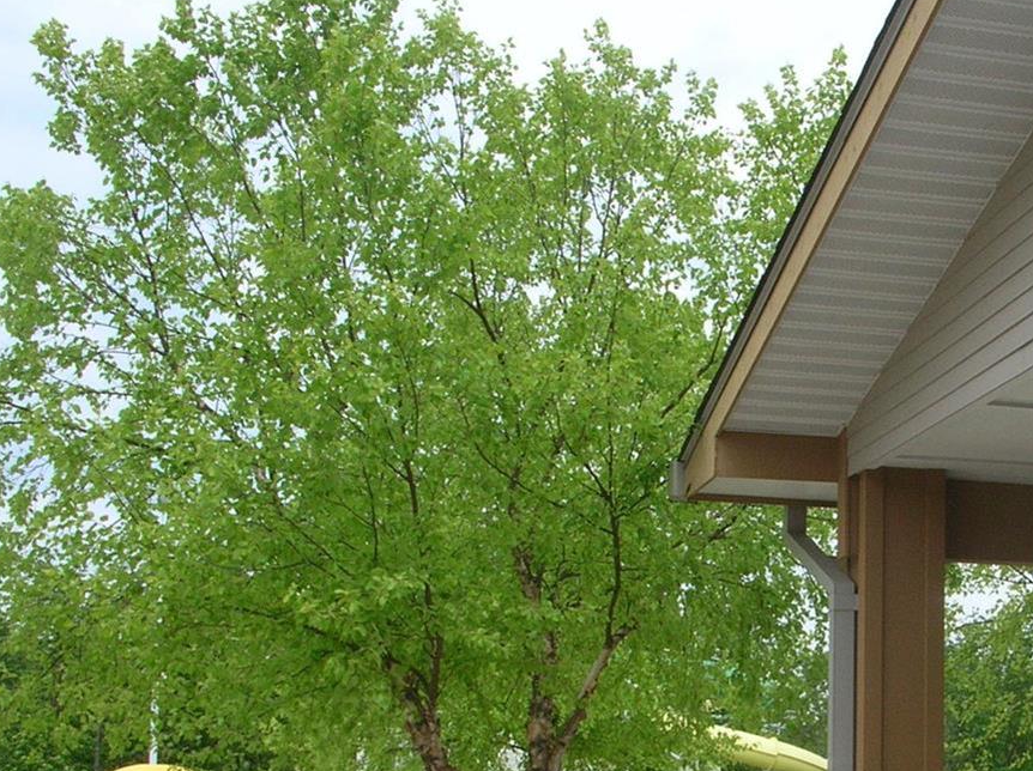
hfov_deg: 29.2
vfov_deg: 22.2
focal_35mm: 65
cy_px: 629
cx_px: 814
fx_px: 1937
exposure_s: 1/233
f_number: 5.6
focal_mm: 5.8
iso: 50
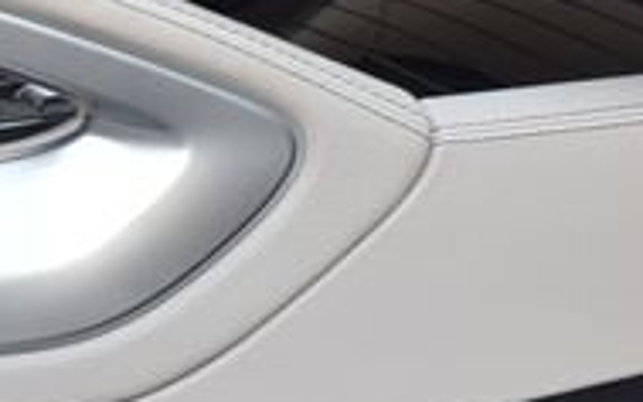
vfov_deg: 4.5
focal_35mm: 288
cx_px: 1000
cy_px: -347
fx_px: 5045
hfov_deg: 7.2
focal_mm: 52
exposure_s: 1/50
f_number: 4
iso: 500
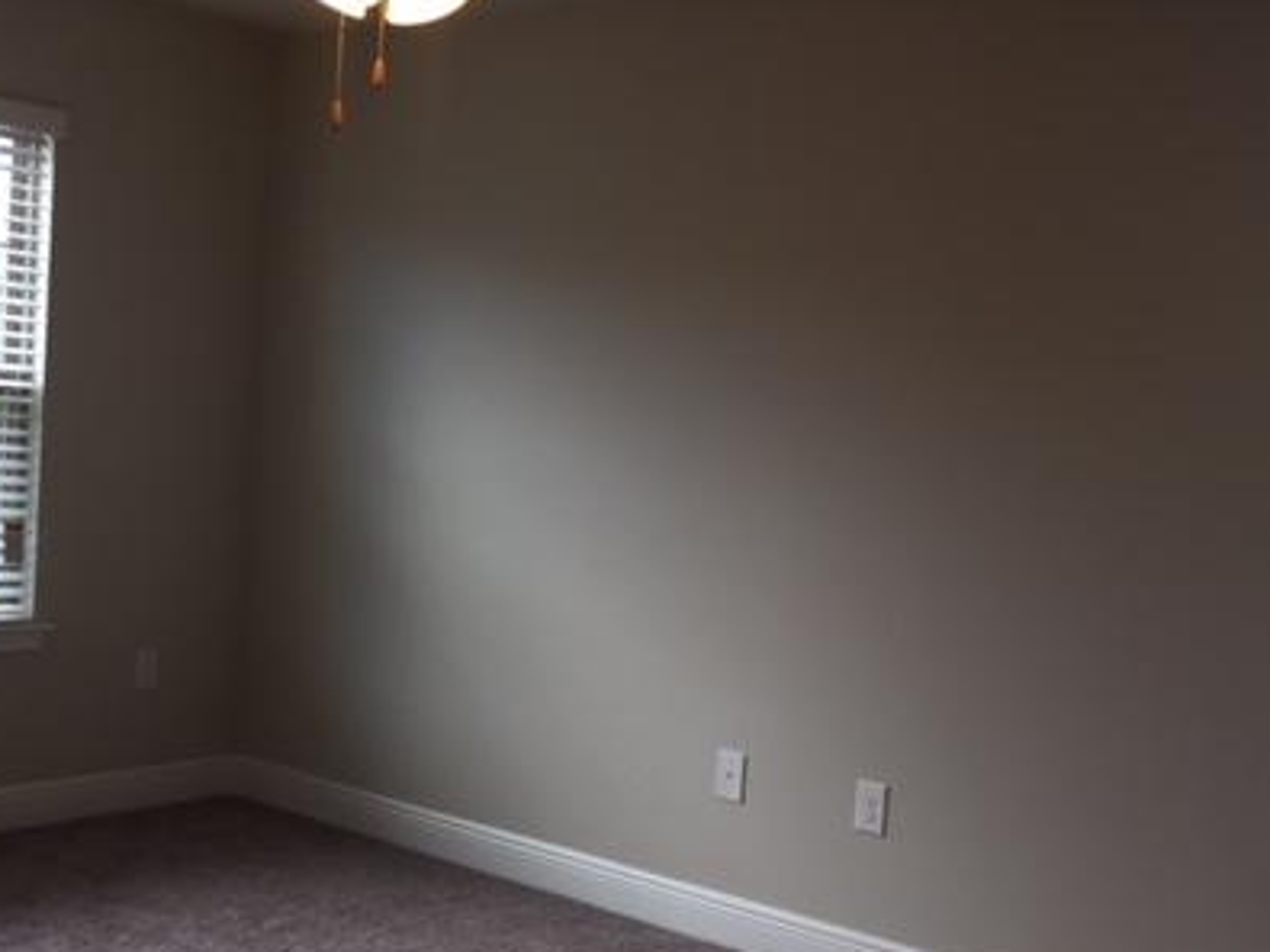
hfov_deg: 40.4
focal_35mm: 47
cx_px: 624
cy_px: 534
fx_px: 1724
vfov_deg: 30.8
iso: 32
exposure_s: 1/60
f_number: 2.2
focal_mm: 4.15
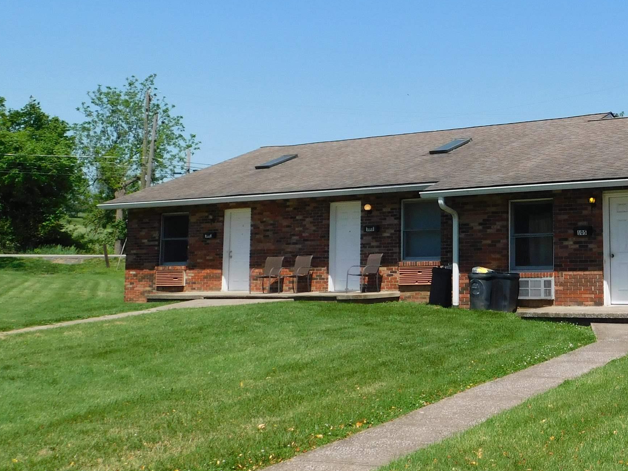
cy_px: 135
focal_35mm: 53
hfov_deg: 34.5
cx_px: 544
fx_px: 961
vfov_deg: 27.2
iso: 125
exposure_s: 1/400
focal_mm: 5.3
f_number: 6.4
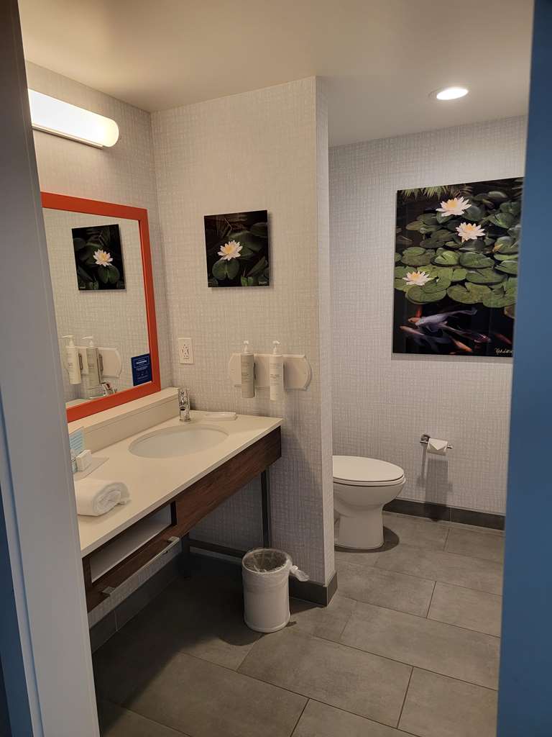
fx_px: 510
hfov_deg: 56.8
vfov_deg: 71.6
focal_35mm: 24
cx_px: 276
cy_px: 368
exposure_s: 1/120
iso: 160
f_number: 1.8
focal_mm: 6.7
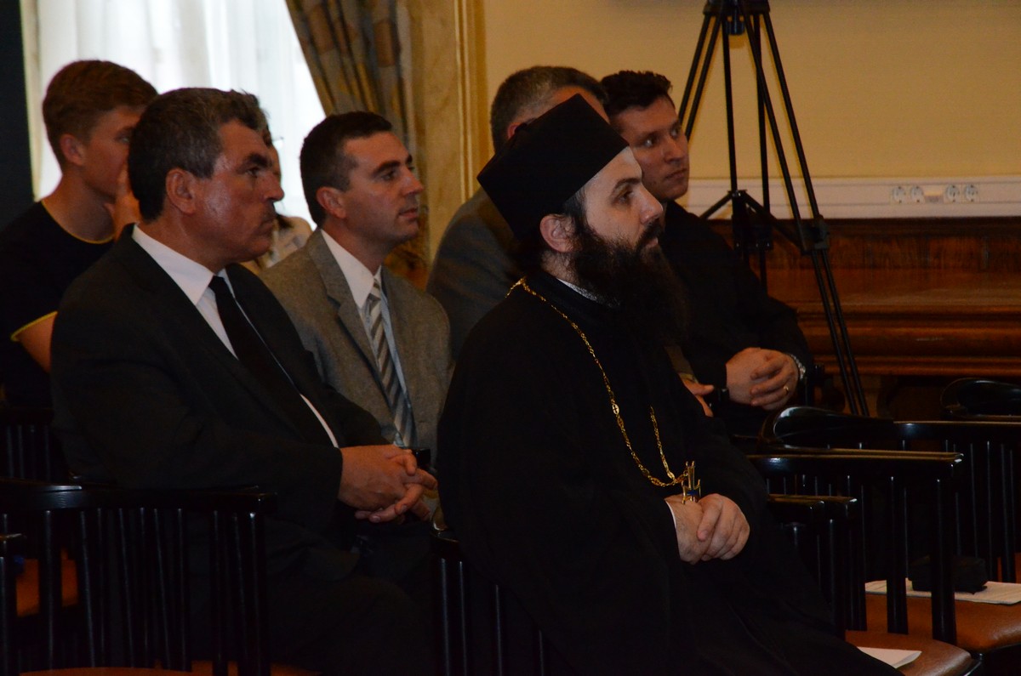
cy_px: 338
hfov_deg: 13.1
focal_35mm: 158
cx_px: 510
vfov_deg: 8.7
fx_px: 4458
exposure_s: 1/60
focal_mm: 105
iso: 5000
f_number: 11
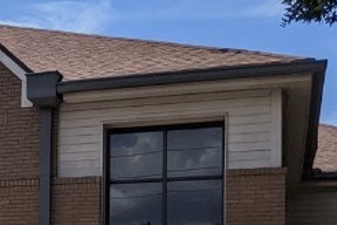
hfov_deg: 14.7
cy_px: 309
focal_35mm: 117
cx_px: -319
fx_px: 1095
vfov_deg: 11.4
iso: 52
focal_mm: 4.44
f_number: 1.8
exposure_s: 1/4695
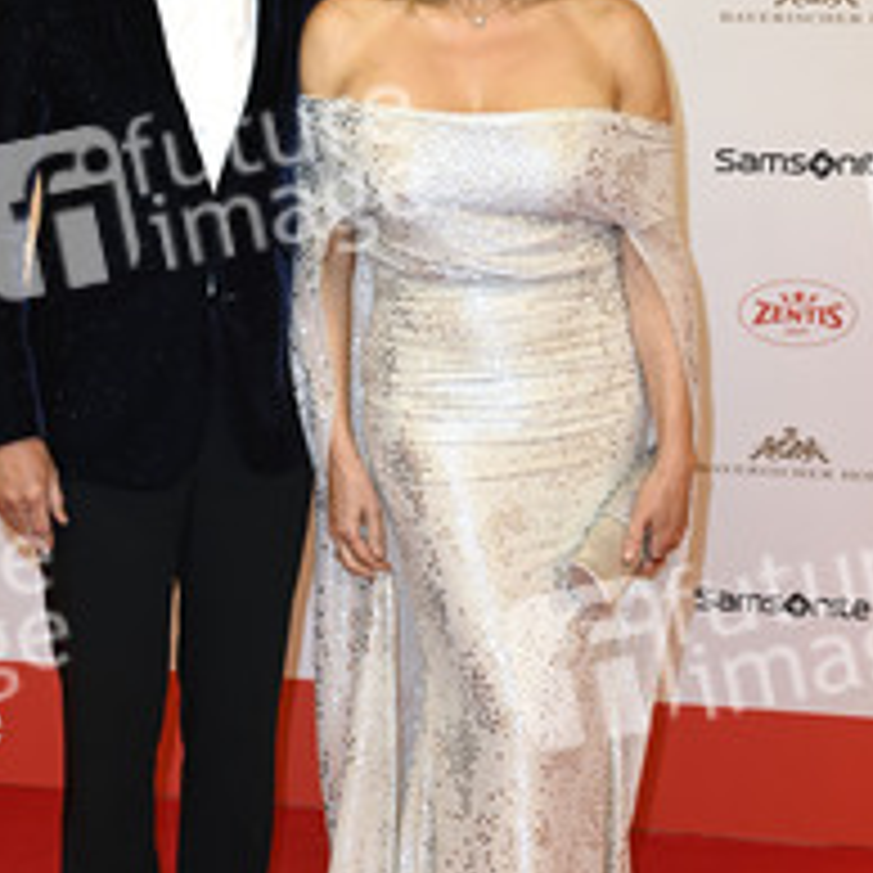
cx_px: 328
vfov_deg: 22.5
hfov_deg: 22.4
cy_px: 418
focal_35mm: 77
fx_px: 2197
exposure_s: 1/200
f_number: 7.1
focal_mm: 44
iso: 640
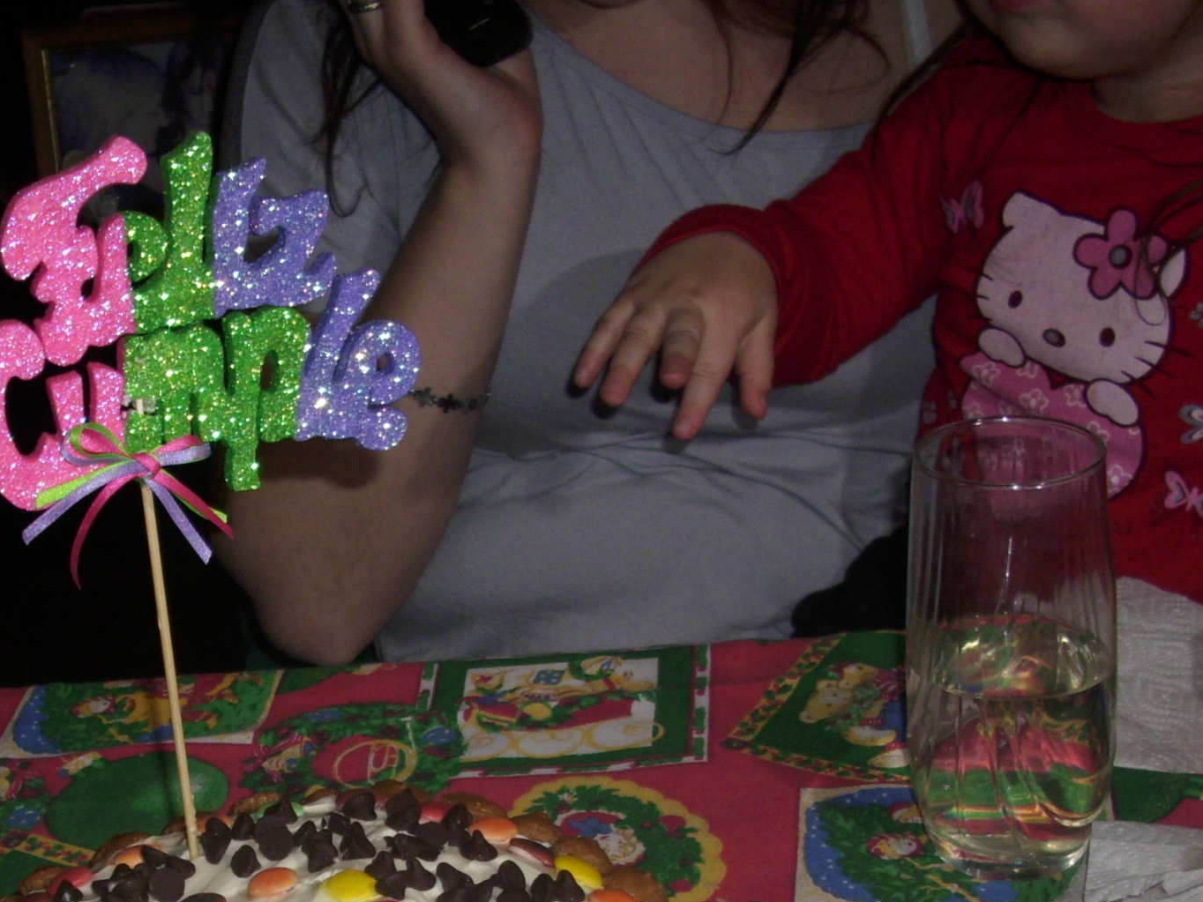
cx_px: 310
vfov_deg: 22.2
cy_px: 873
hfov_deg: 29.8
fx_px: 2224
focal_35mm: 64
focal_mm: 6.2
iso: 50
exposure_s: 1/200
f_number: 2.8
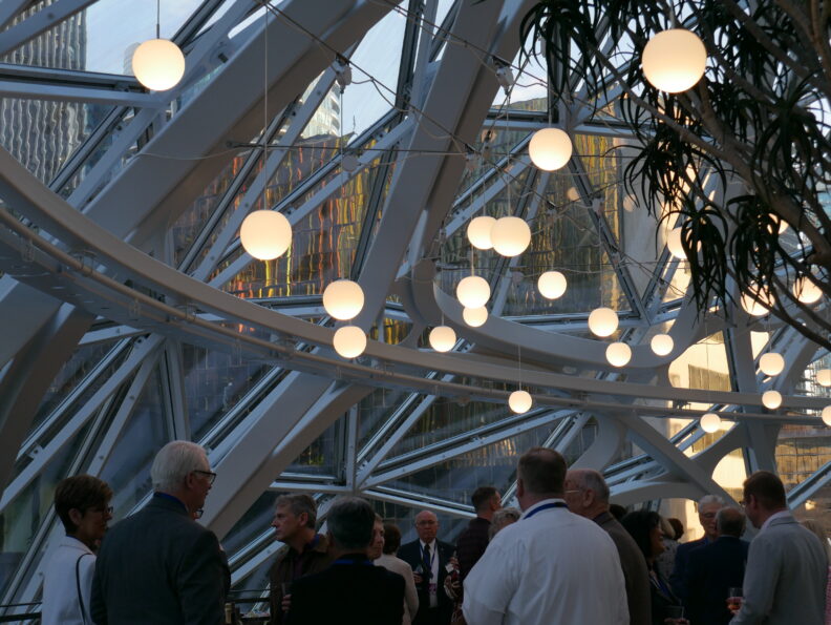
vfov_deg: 23.7
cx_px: 416
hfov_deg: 31.2
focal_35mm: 62
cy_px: 312
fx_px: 1489
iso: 200
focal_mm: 31
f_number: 5.4
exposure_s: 1/80
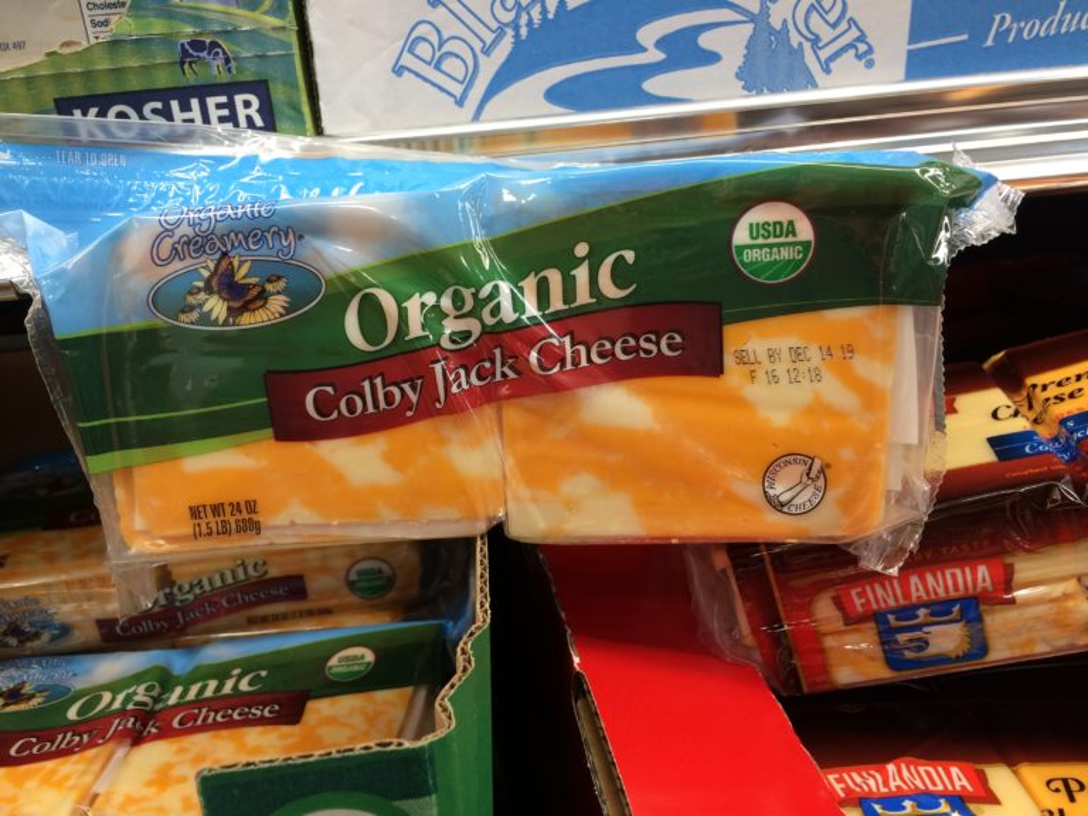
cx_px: 544
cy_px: 408
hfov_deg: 61.7
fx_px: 911
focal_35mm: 29
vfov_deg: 48.2
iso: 40
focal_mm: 4.15
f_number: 2.2
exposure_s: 1/30
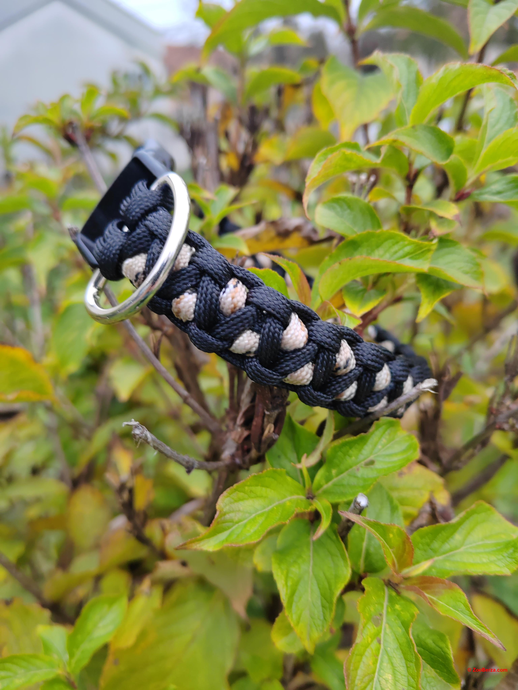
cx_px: 259
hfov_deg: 51.4
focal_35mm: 27
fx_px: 539
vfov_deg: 65.3
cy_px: 345
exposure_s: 1/130
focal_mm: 5.52
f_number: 1.9
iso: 100
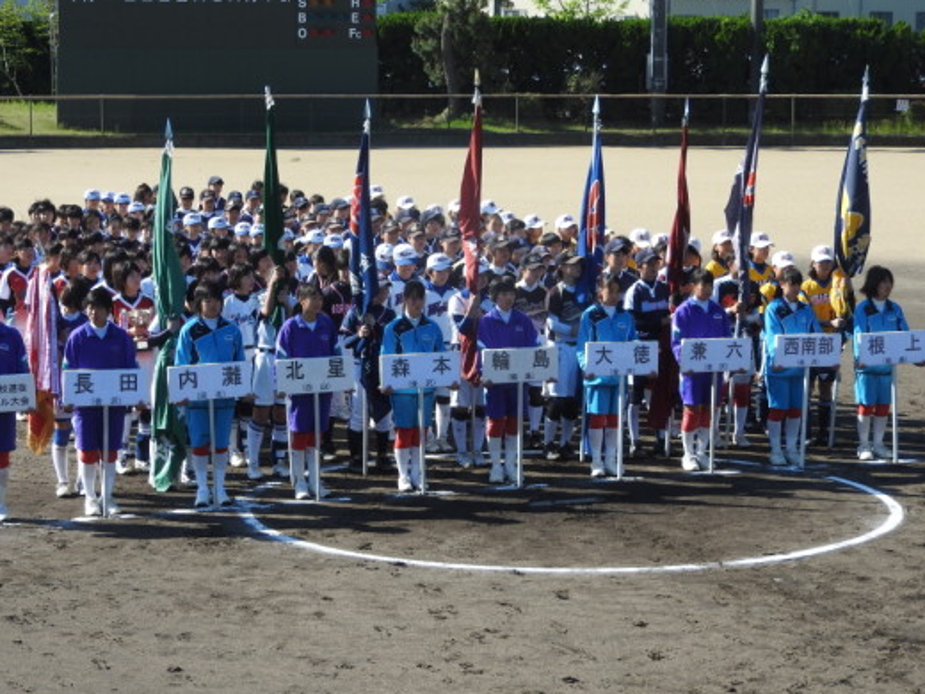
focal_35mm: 98
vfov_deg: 15.1
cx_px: 416
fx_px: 2619
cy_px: 361
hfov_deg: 20.0
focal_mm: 15.2
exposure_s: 1/400
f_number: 4.5
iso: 100
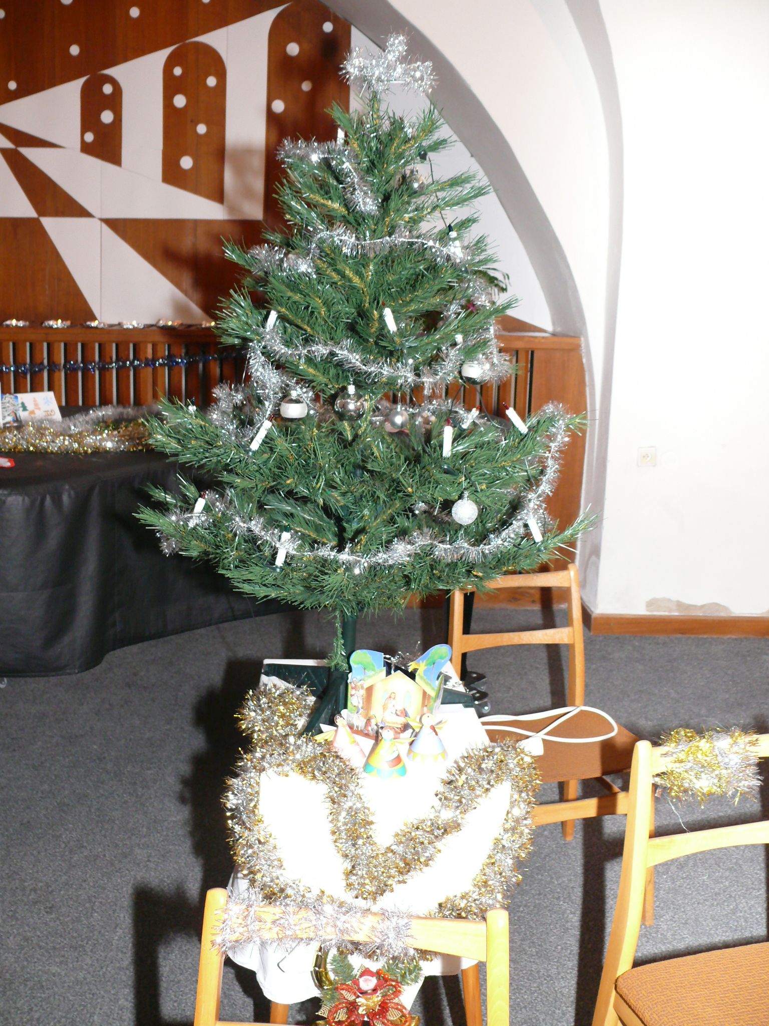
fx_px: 1037
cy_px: 513
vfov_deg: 52.6
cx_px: 384
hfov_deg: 40.7
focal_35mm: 35
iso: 200
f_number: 2.8
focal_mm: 7.4
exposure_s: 1/30
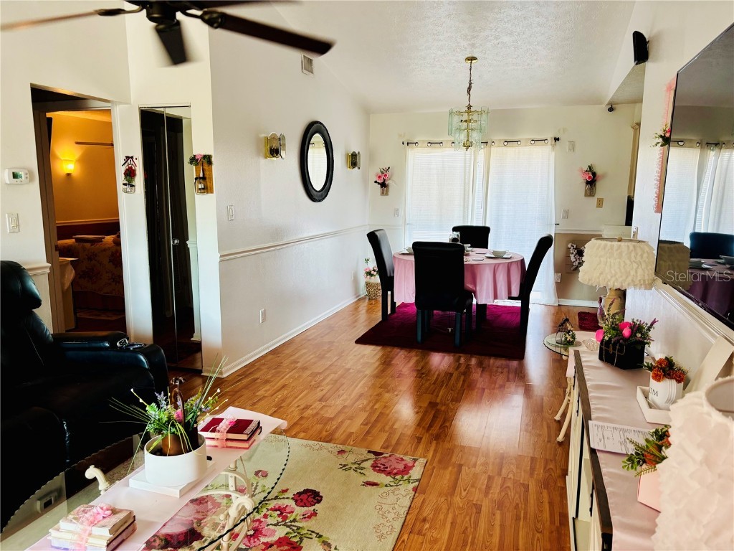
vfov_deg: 53.1
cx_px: 367
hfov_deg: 67.3
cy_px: 276
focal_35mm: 26
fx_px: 551
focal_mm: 5.96
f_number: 1.6
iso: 125
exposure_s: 1/60
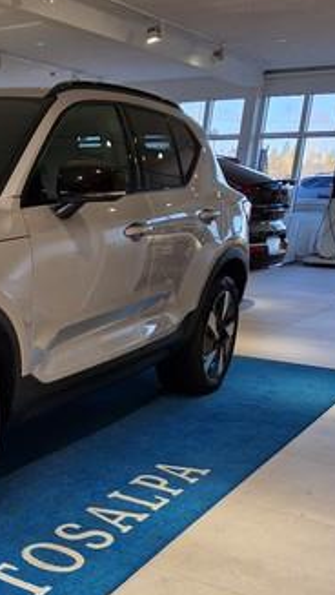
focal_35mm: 49
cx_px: -137
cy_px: 408
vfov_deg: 41.4
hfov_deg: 21.4
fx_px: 774
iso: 50
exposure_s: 1/180
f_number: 1.8
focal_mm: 5.4
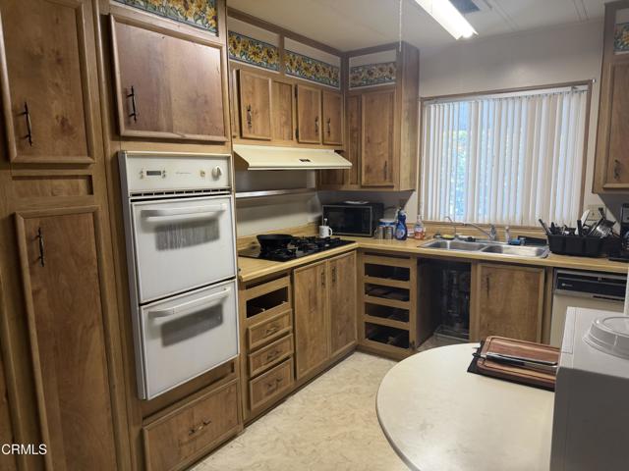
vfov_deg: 56.8
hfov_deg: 71.6
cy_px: 236
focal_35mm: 24
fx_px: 436
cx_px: 314
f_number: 1.78
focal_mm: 6.76
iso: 160
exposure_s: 1/60
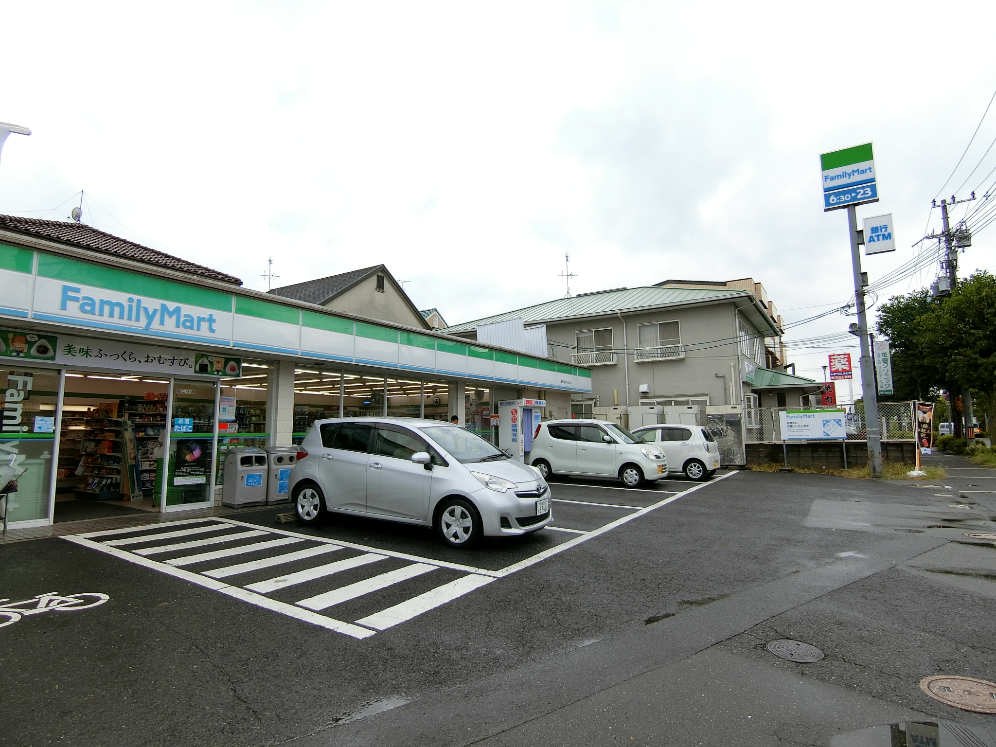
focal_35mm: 19
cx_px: 498
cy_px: 374
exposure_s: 1/500
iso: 80
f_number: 2.7
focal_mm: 4.06
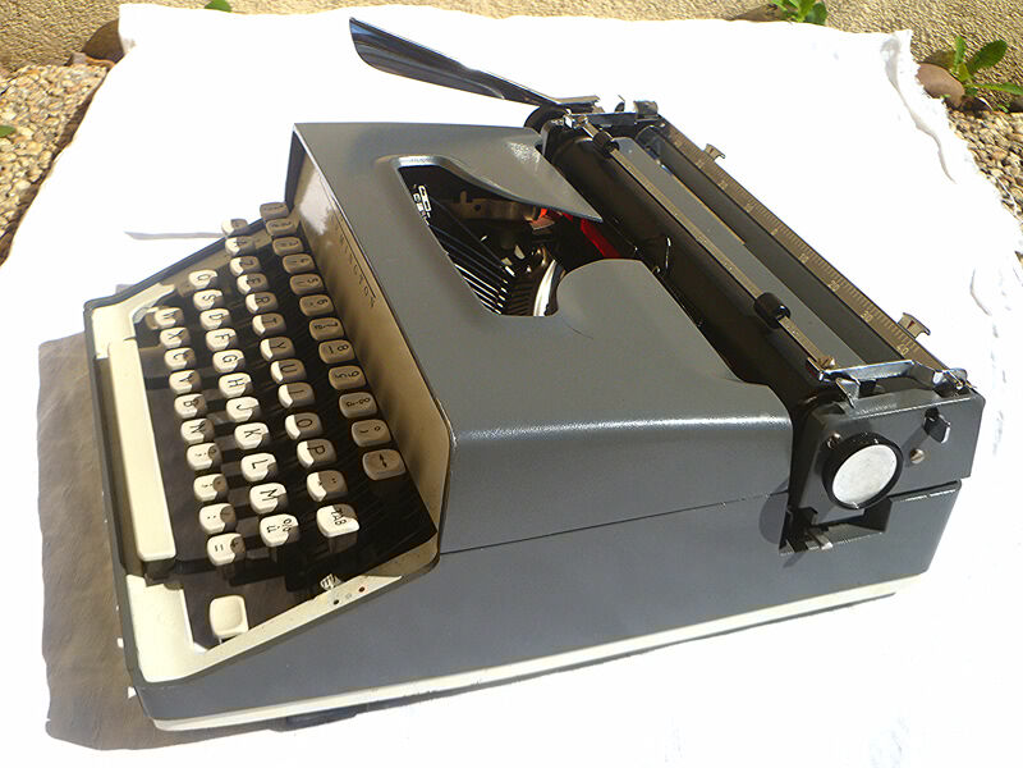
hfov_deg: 45.8
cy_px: 384
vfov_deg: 35.1
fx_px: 1212
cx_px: 512
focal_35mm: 41
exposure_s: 1/200
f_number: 11
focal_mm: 7.4
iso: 80
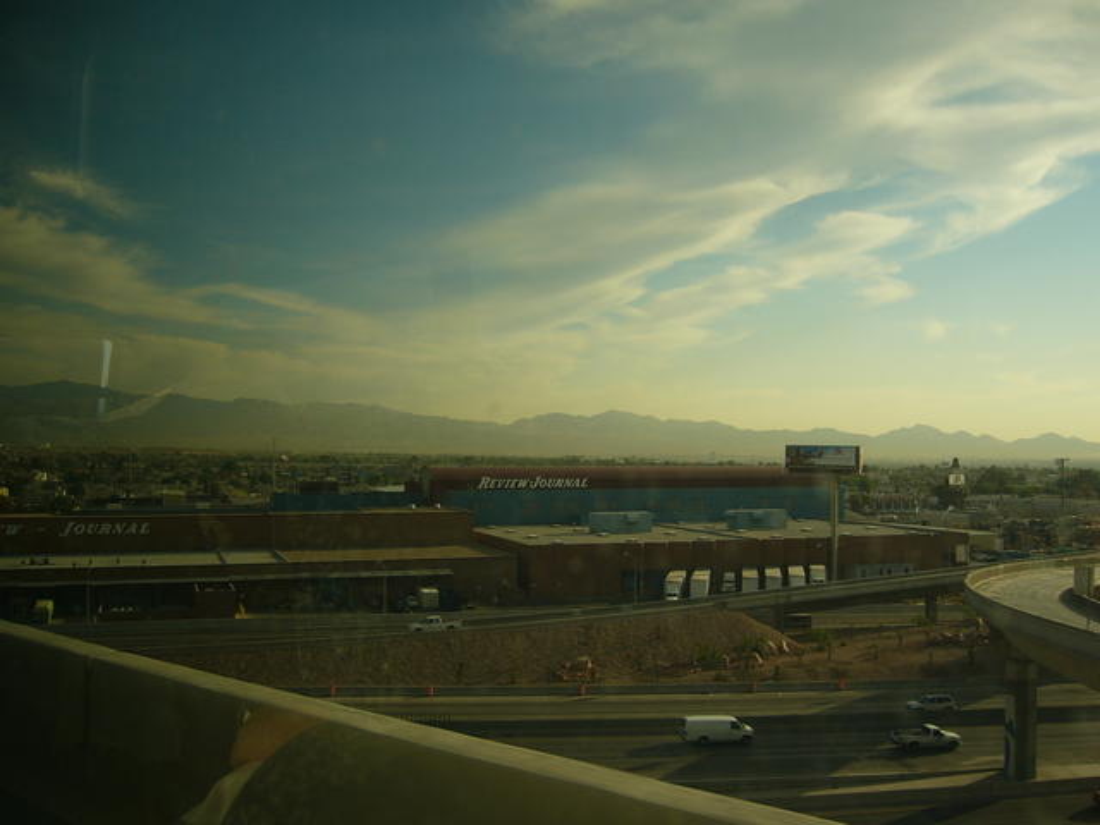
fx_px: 1112
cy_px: 412
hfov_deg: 52.6
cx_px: 550
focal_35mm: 35
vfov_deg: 40.7
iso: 50
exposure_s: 1/400
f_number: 2.8
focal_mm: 5.8
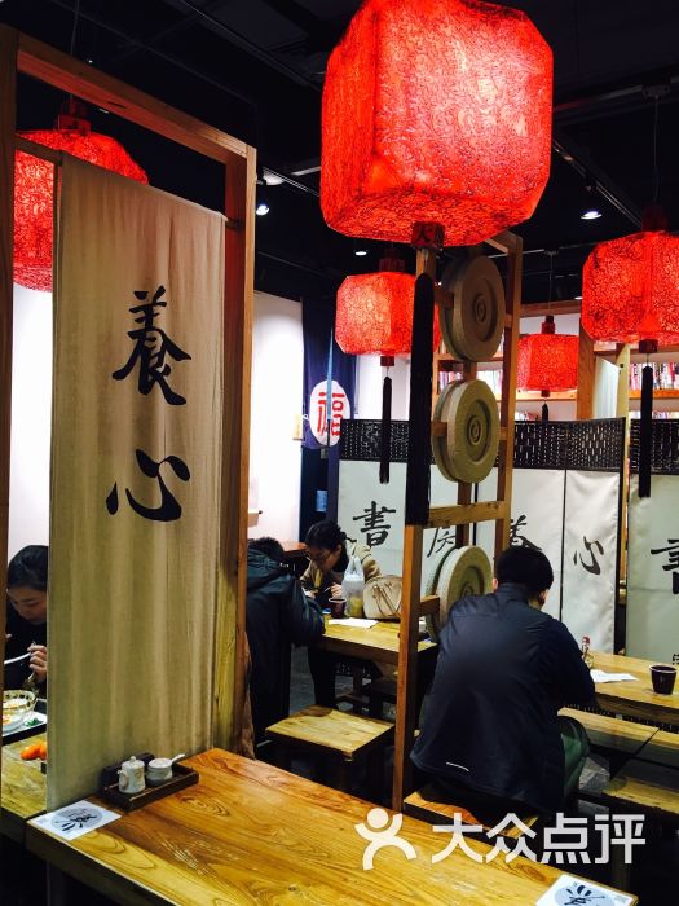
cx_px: 340
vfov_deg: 61.7
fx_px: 758
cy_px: 453
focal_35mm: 29
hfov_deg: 48.2
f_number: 2.2
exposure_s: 1/17
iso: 50
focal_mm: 4.15
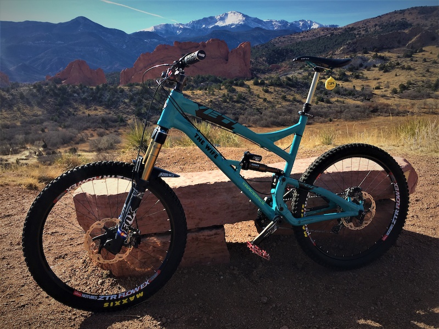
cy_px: 164
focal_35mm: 29
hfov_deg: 61.7
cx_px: 220
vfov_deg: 48.2
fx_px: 368
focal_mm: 4.15
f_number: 2.2
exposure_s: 1/964
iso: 32
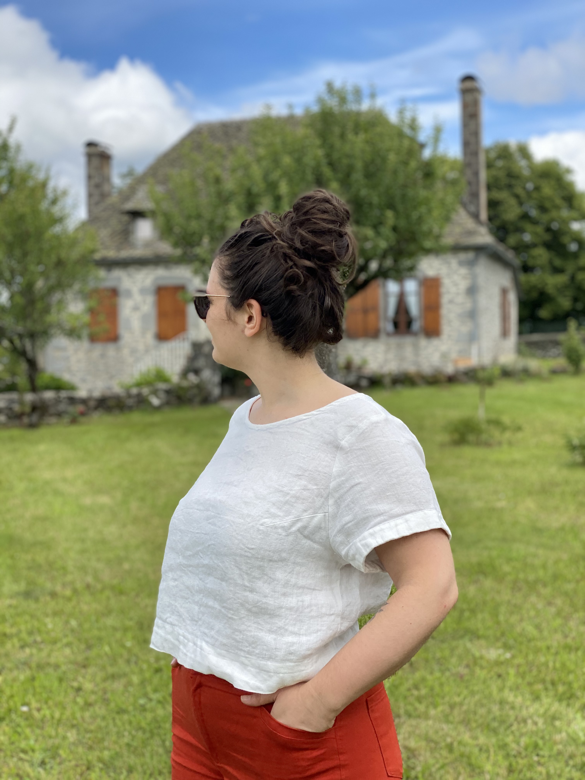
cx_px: 292
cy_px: 390
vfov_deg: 36.8
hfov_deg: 28.0
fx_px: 1172
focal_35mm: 52
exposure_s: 1/940
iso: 20
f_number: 2
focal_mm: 6
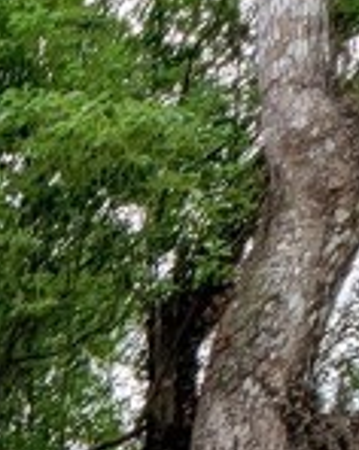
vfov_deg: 10.0
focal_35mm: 176
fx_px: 2342
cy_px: 973
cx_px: -636
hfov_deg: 7.8
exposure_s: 1/470
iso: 50
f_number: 2.4
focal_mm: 4.3
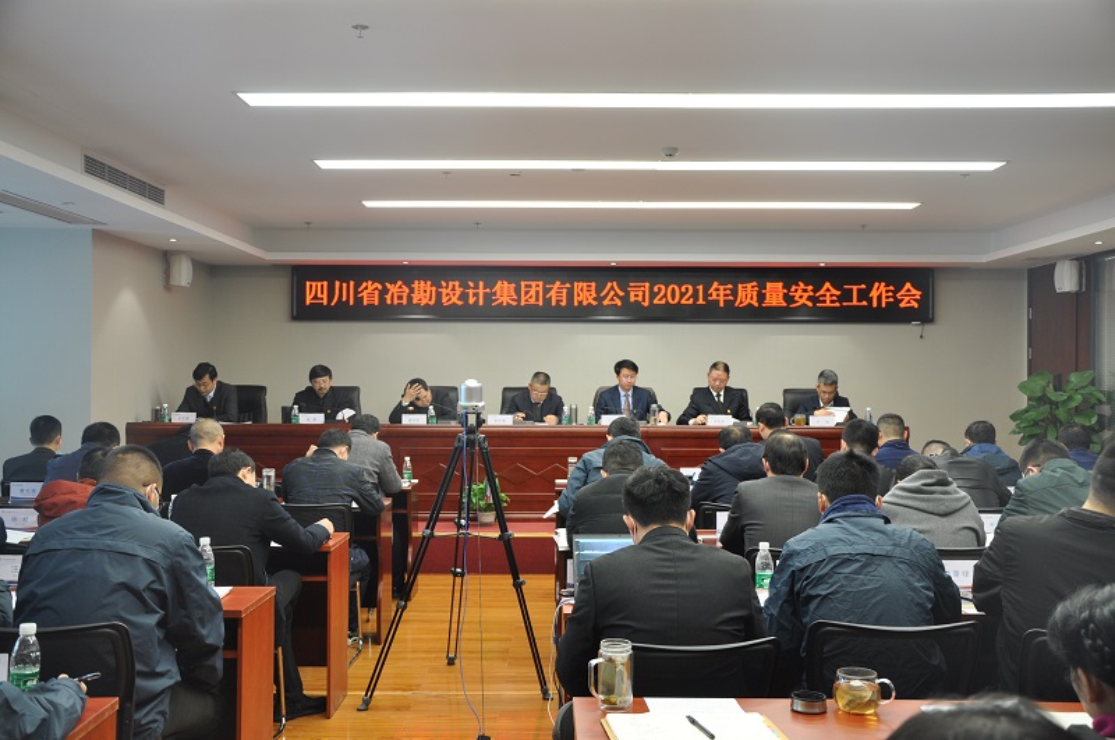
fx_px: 1113
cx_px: 558
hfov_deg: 53.2
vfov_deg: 36.8
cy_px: 370
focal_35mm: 36
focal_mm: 24
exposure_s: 1/30
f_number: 3.8
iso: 360
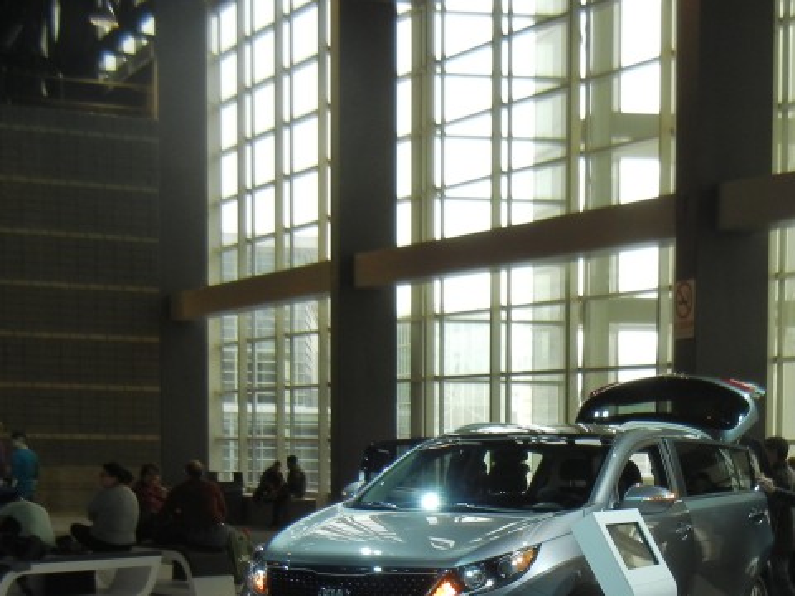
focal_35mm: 64
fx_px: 1470
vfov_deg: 22.3
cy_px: 555
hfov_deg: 30.0
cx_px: 556
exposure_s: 1/104
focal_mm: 5.4
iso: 160
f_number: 3.5
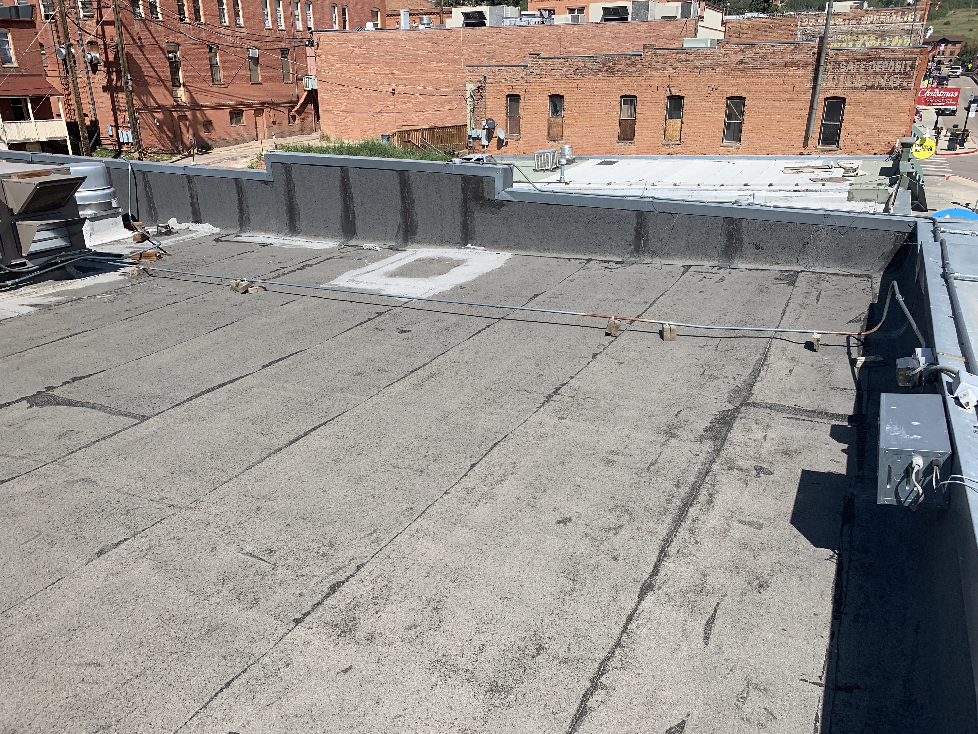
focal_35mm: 26
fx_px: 735
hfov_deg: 67.3
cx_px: 489
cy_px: 367
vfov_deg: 53.1
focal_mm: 4.25
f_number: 1.8
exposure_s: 1/2257
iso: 25
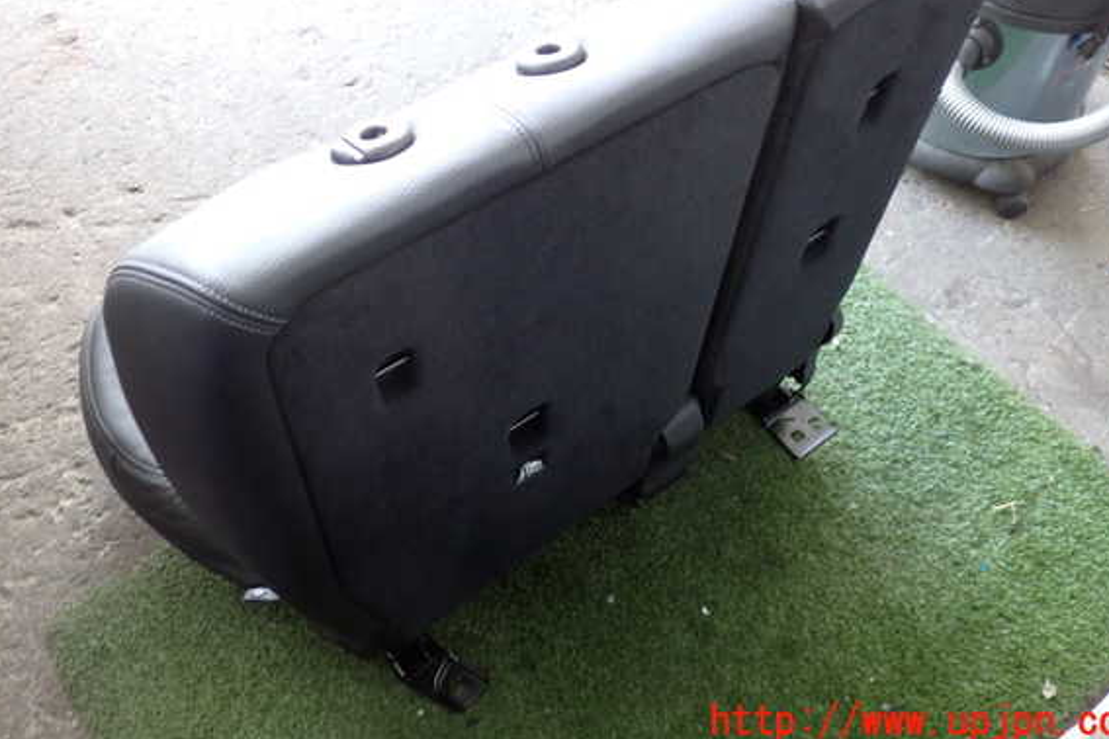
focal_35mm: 33
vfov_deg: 39.8
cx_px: 565
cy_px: 307
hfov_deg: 57.2
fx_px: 1017
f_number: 2.3
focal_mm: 5.4
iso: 200
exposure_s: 1/40
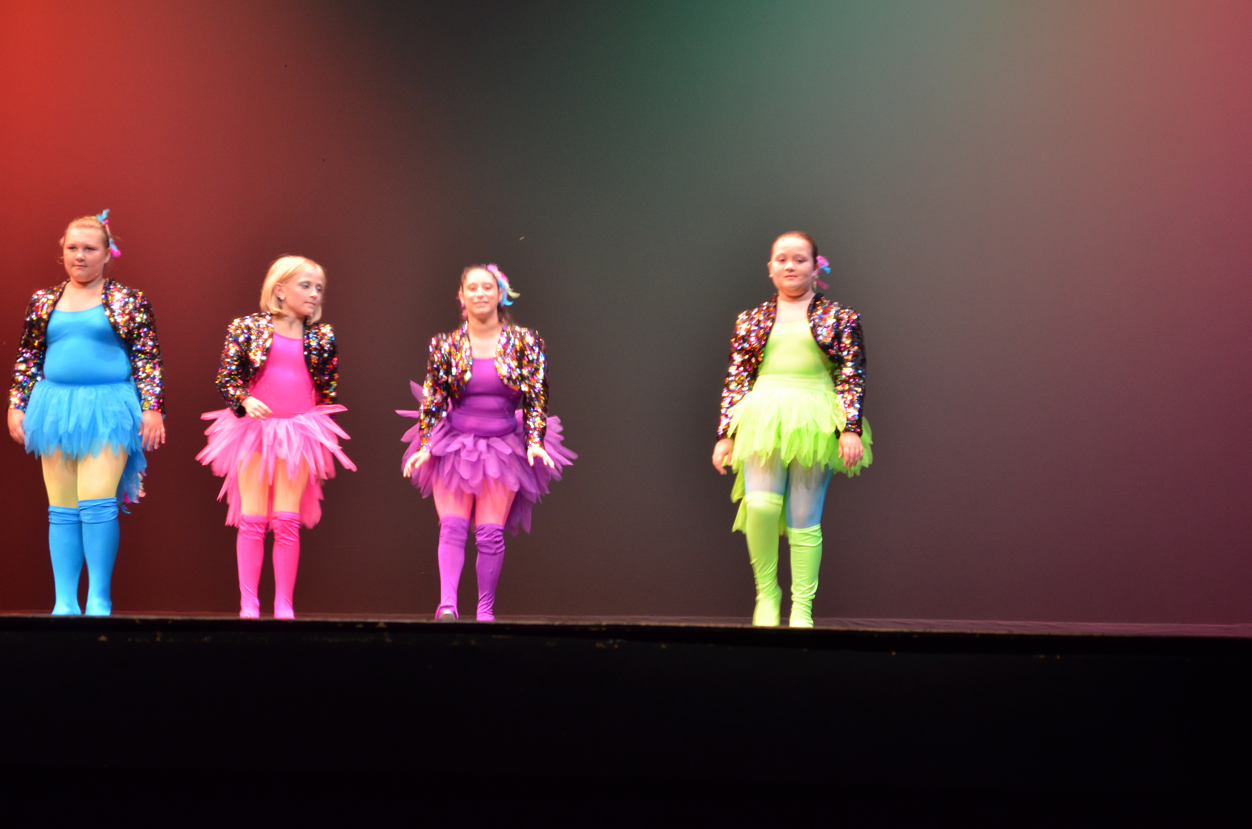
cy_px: 414
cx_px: 626
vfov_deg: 16.5
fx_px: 2863
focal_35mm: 82
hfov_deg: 24.7
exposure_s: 1/30
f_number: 5.6
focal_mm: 55
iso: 800
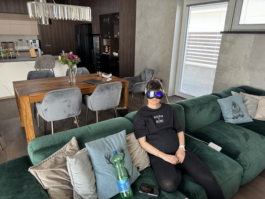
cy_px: 100
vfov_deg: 56.8
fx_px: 184
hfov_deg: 71.6
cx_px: 132
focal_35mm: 24
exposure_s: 1/99
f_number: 1.78
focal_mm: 6.76
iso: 200
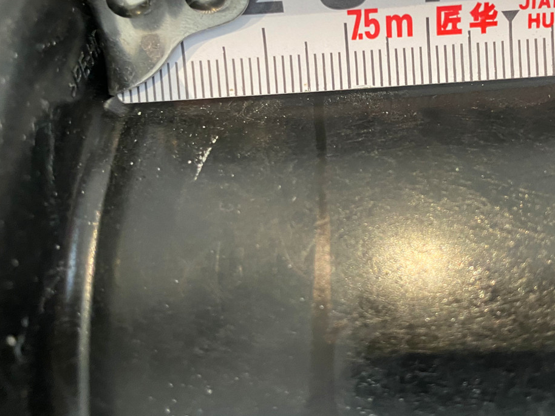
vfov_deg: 38.0
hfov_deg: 49.4
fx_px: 593
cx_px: 365
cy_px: 124
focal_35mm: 37
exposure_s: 1/60
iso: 250
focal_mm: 4.25
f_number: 1.8
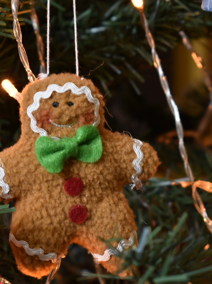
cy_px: 170
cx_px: 78
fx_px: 1291
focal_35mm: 158
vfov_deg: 12.5
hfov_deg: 9.4
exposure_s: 1/1.3
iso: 100
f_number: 5.6
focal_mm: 55
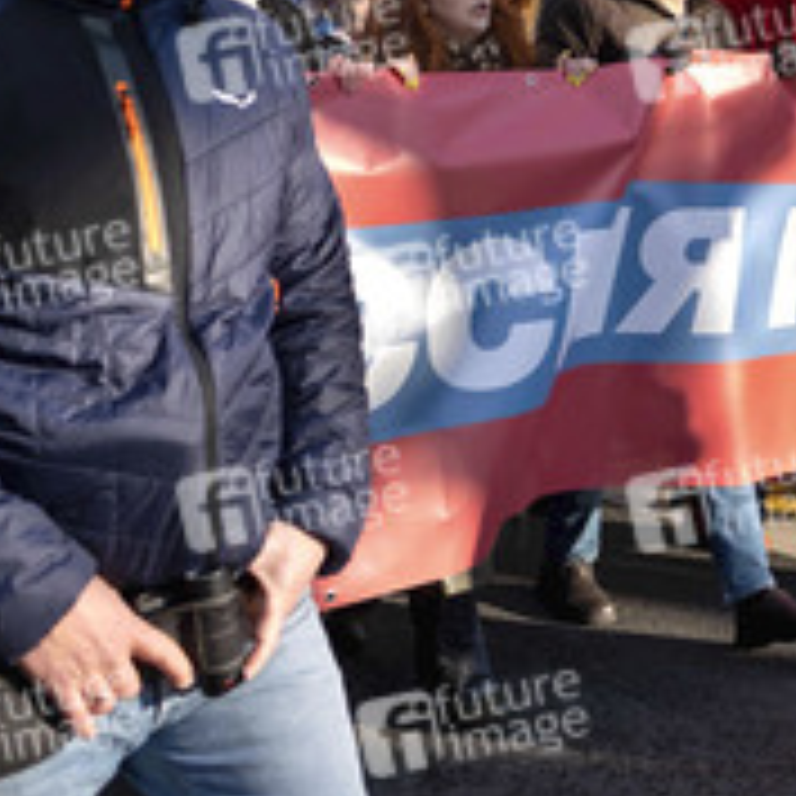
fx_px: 1353
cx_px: 803
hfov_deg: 30.4
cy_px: 162
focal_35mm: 52
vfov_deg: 31.9
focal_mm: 16
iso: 200
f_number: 2.2
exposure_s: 1/1250
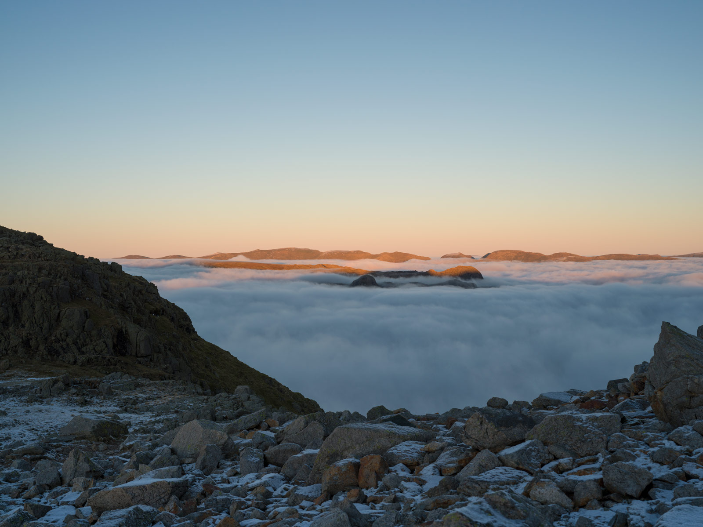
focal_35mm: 35
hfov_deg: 52.6
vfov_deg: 40.7
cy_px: 264
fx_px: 711
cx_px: 352
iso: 100
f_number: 8
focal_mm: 45
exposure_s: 1/90
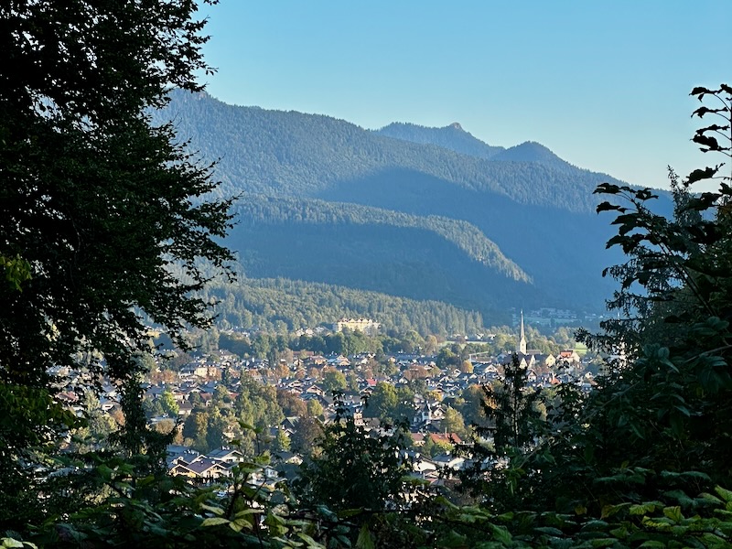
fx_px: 1628
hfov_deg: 25.3
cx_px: 366
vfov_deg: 19.1
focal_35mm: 77
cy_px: 274
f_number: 2.8
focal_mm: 9
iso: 32
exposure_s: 1/324
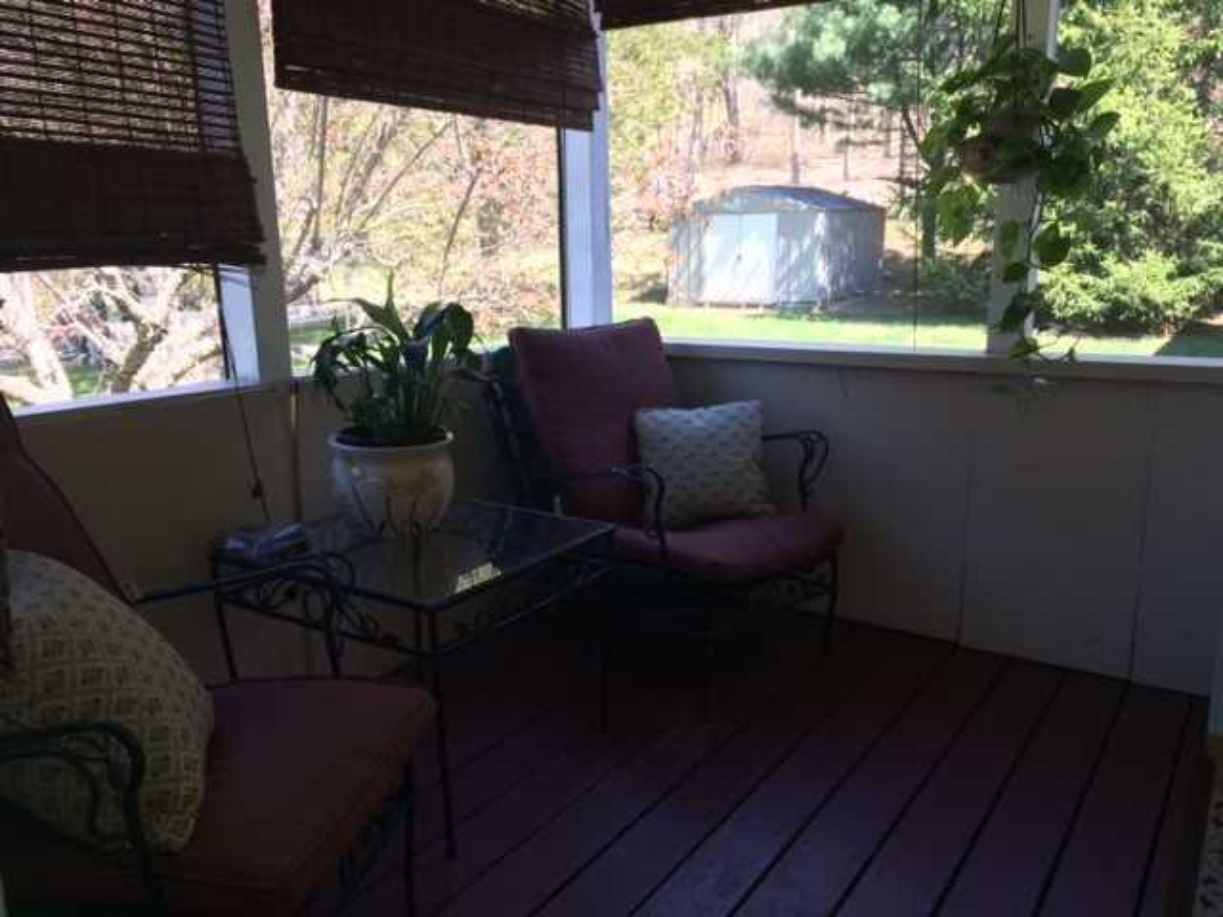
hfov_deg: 61.7
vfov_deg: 48.2
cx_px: 612
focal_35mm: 29
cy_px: 458
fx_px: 1025
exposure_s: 1/120
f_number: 2.2
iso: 64
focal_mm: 4.15
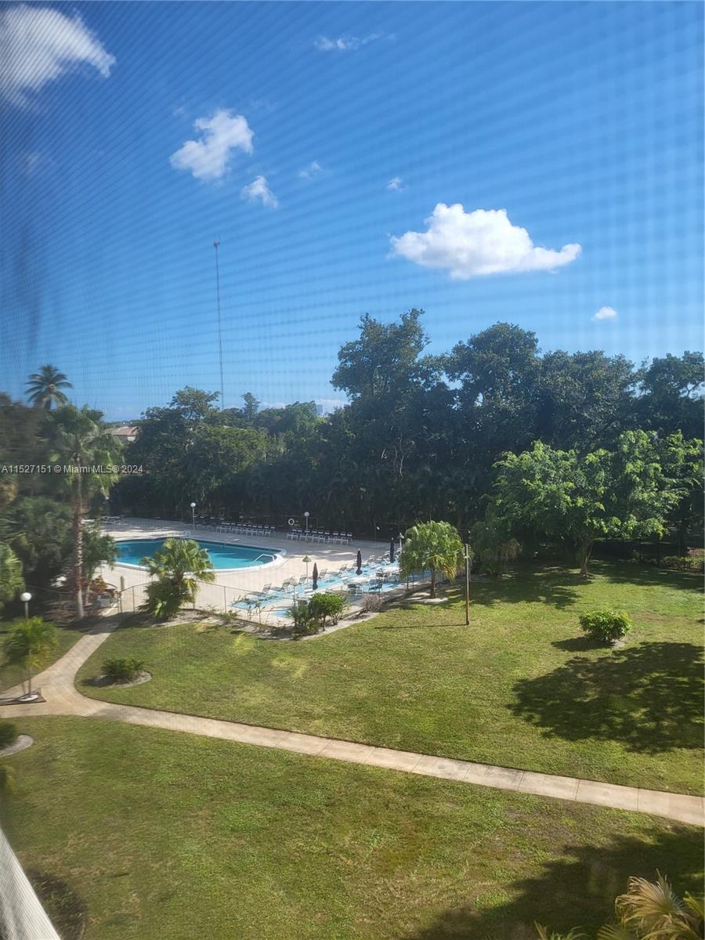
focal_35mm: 26
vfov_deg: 67.3
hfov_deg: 53.1
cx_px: 352
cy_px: 470
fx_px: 706
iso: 50
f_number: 1.8
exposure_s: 1/1770
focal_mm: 4.25
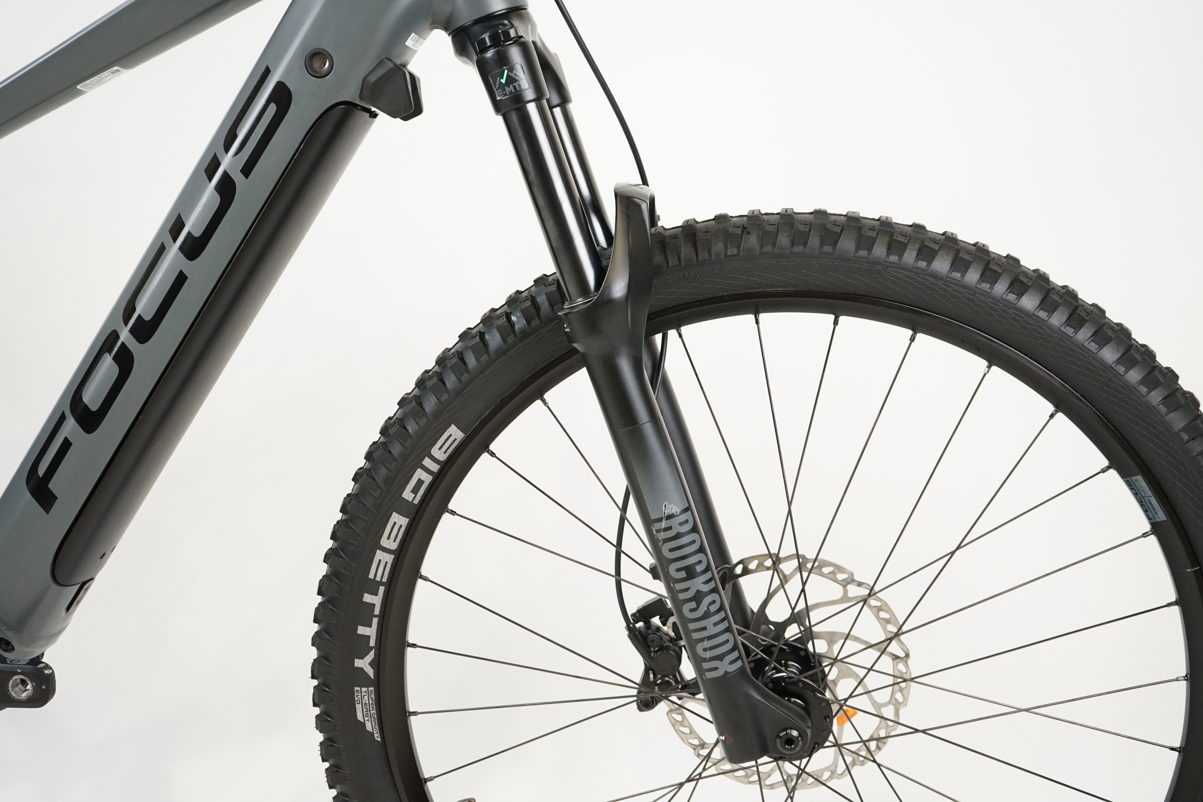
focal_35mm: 38
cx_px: 602
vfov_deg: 35.1
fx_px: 1270
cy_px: 401
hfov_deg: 50.7
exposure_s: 1/200
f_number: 5.6
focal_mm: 38
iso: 2500
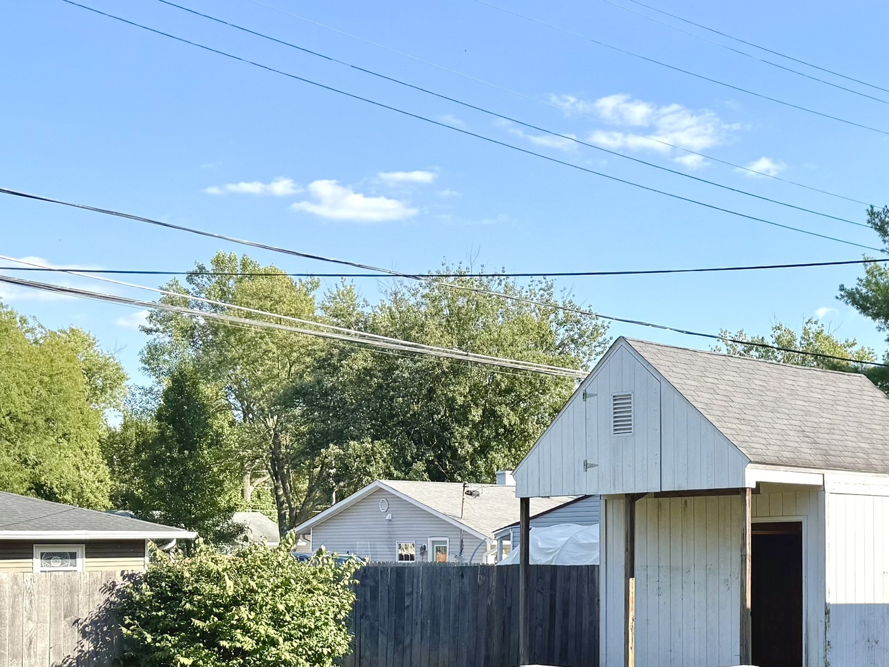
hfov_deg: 32.3
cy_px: 539
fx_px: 1464
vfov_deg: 25.2
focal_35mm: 57
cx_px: 782
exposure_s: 1/2445
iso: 80
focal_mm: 6.76
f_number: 1.78
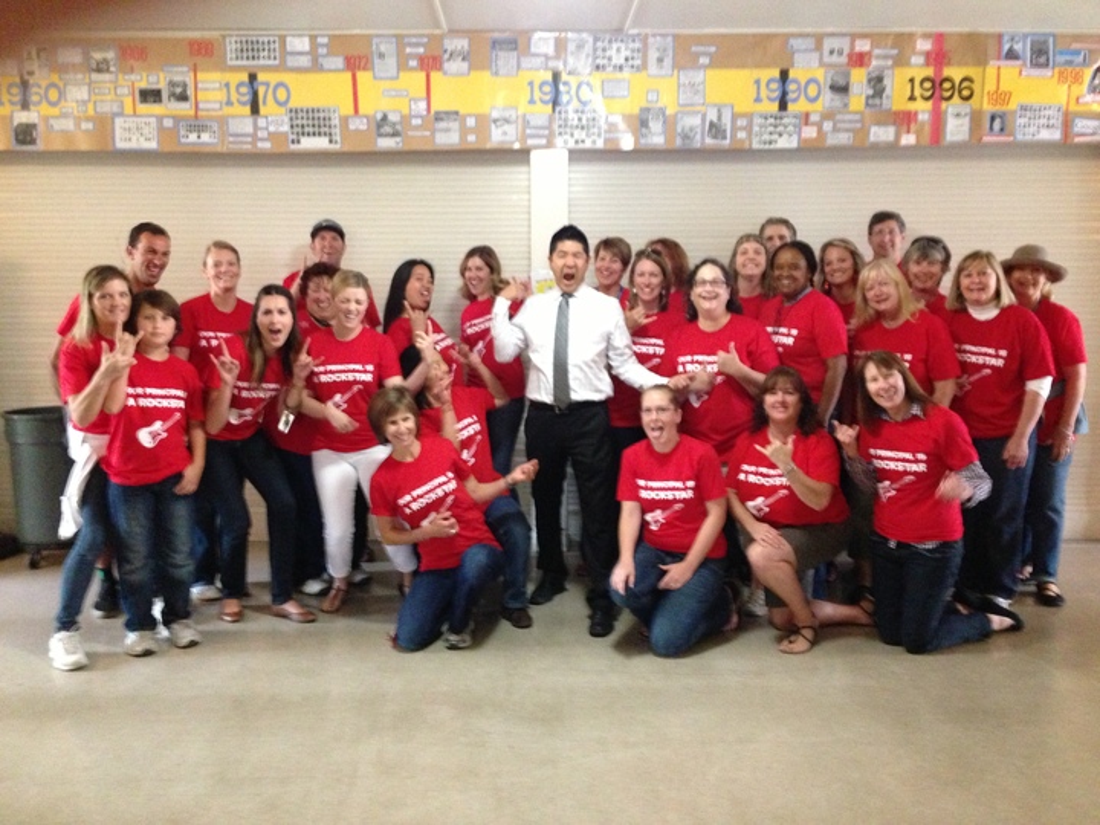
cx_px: 550
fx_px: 1049
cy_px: 412
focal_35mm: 33
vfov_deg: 42.9
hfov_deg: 55.4
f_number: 2.4
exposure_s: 1/15
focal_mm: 4.13
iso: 640
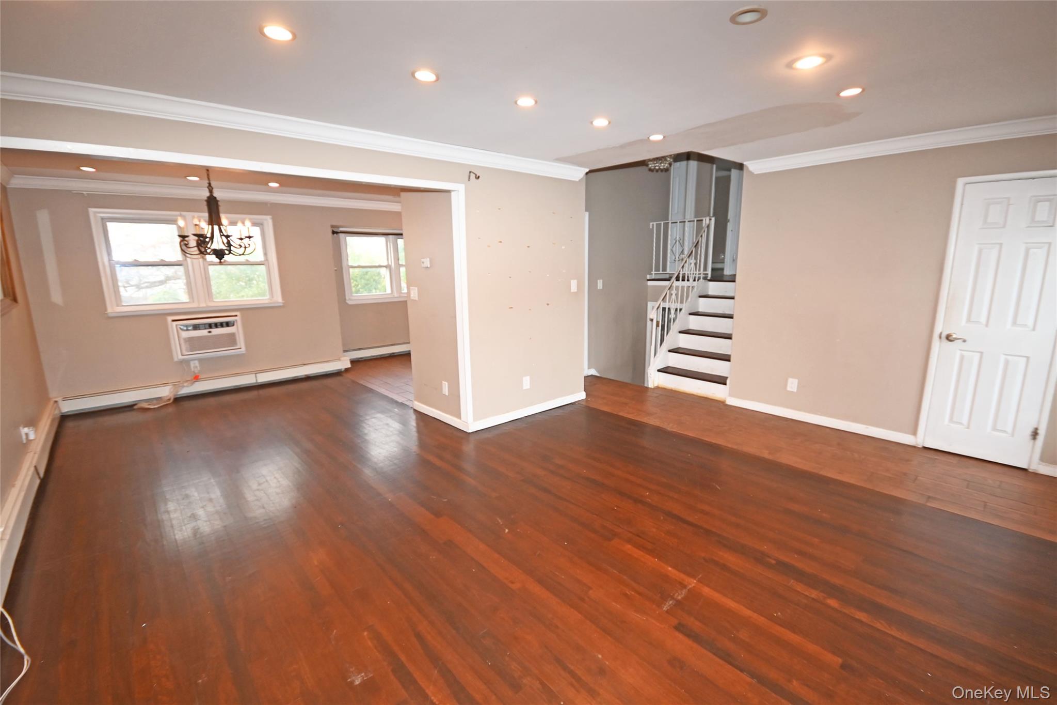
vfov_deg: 77.3
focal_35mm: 15
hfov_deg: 100.4
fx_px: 440
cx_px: 528
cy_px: 352
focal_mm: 10
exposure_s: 1/60
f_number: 4
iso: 500
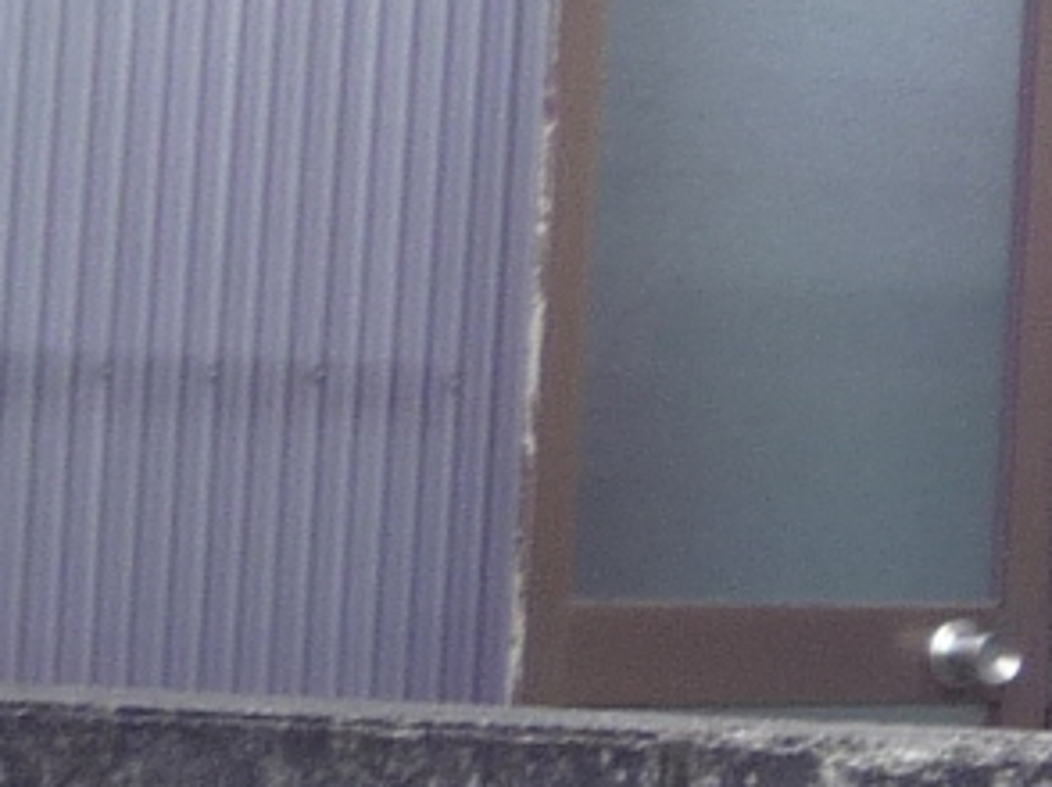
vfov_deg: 7.1
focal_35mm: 209
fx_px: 6346
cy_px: -21
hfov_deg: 7.8
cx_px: 3460
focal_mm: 5.2
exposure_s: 1/100
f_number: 3.3
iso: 100
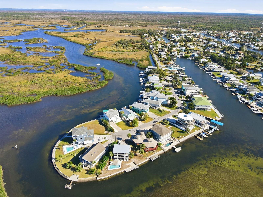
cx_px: 132
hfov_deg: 71.6
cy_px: 98
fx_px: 182
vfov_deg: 56.8
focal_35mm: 24
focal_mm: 4.5
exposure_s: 1/120
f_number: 2.8
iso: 100
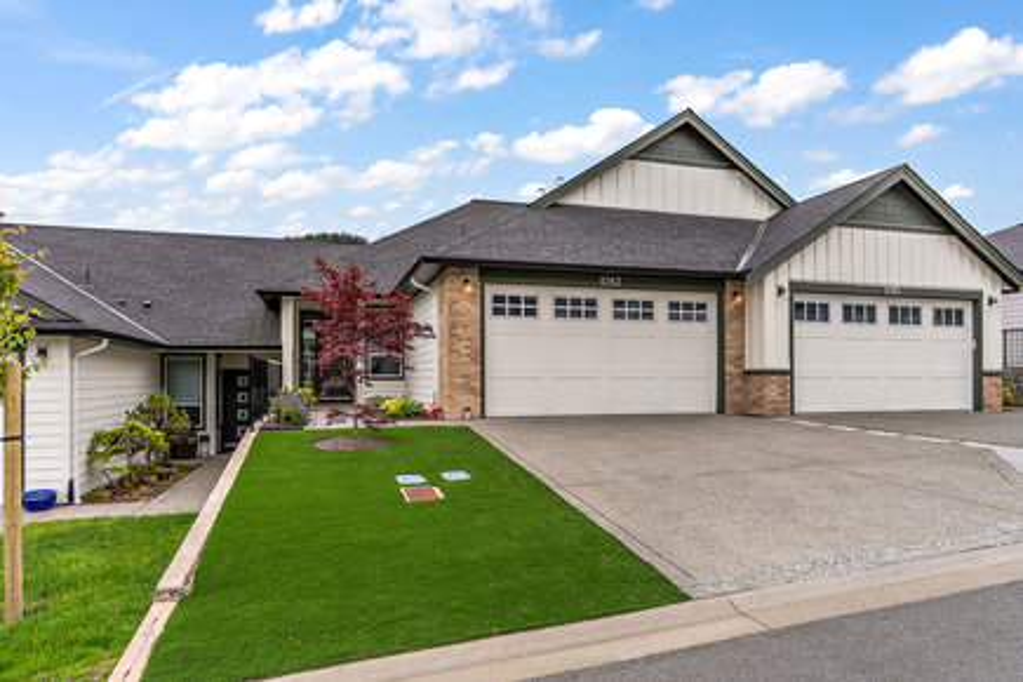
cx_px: 512
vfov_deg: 57.2
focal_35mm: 22
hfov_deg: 78.6
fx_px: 625
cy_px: 341
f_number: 9
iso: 640
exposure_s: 1/1000
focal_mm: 22
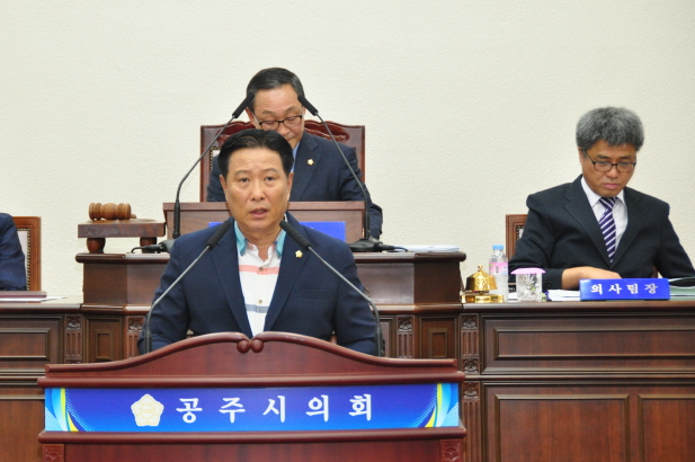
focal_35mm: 175
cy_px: 220
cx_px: 259
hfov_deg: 11.7
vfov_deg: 7.8
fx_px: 3375
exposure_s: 1/60
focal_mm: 90
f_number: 7.1
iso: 800
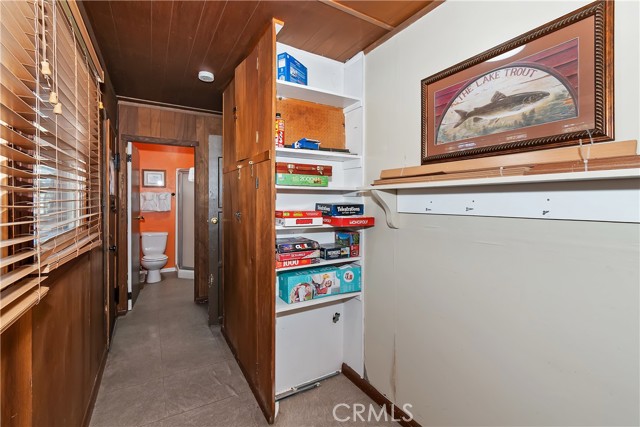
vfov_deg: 77.4
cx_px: 320
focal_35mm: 15
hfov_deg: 100.4
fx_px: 267
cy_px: 214
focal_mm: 10
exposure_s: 1/30
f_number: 8
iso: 400
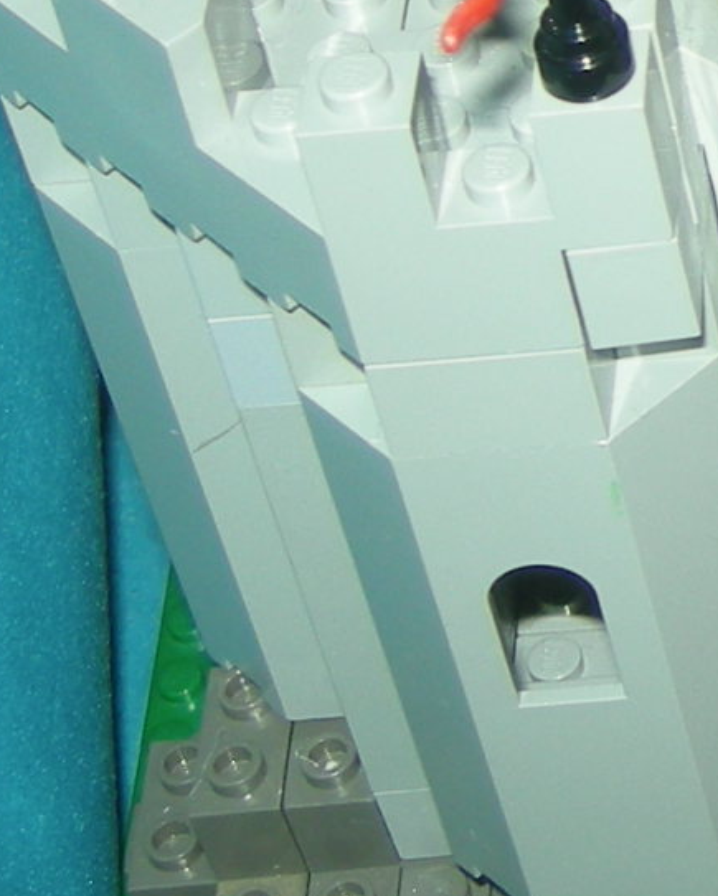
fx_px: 4326
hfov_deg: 8.6
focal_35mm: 163
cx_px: 1799
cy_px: -287
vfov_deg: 11.5
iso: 50
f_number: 2.8
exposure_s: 1/60
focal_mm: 5.7
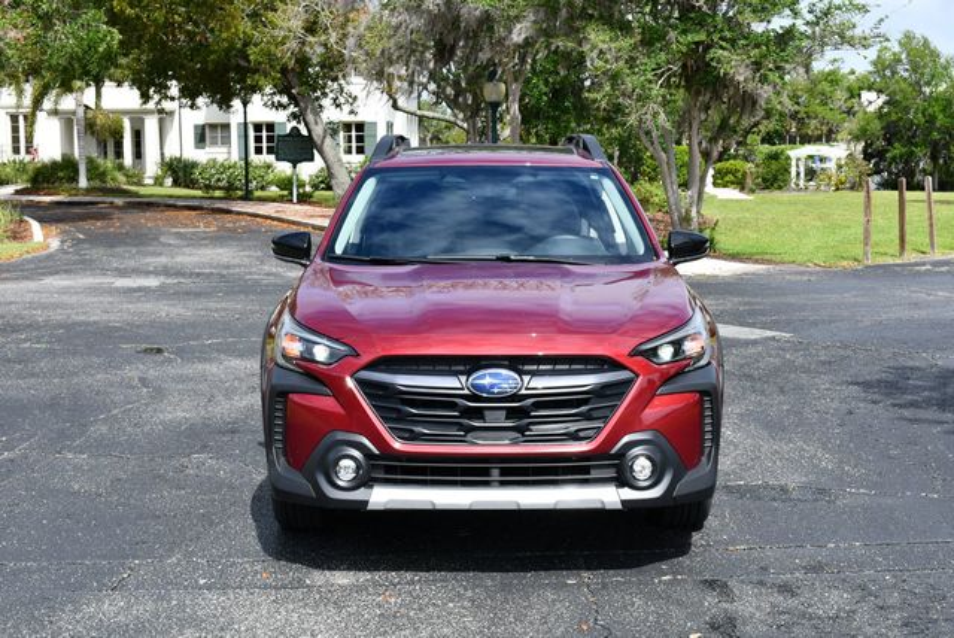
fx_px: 1485
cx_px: 477
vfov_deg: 24.2
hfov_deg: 35.6
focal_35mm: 56
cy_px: 319
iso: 110
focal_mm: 28
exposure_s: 1/250
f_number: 8
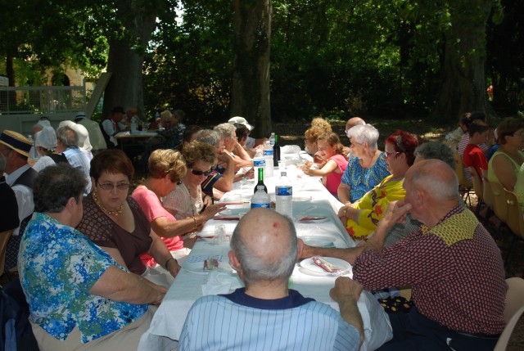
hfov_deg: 41.1
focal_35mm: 48
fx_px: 700
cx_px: 262
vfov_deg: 28.2
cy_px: 176
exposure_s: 1/125
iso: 100
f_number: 5
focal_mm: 32
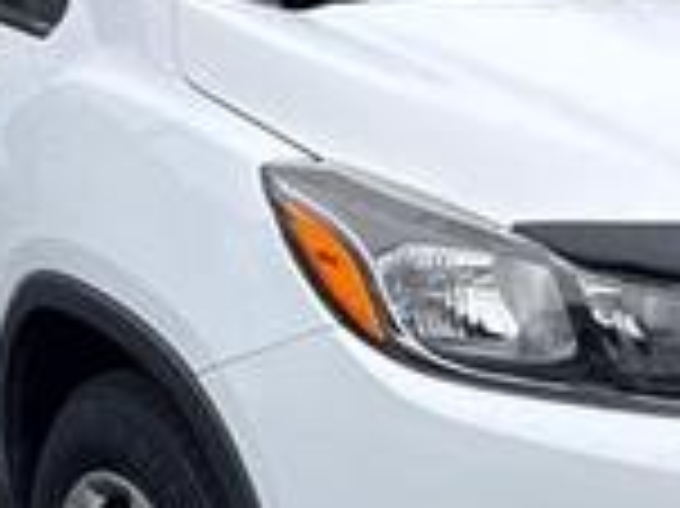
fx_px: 1570
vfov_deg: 18.4
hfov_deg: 24.2
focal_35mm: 80
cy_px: 333
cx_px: 495
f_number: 1.78
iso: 80
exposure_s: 1/2703
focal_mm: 6.76
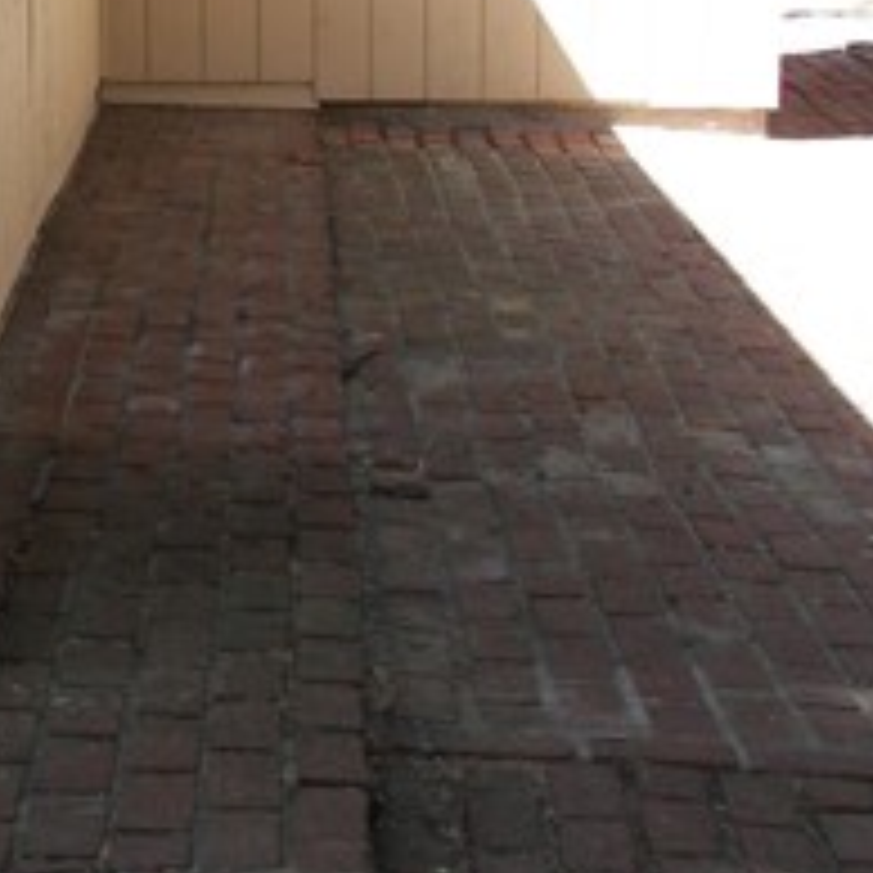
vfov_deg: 16.4
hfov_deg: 16.0
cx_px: -166
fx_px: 2996
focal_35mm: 105
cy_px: 144
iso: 50
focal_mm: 6
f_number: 2.8
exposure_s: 1/125
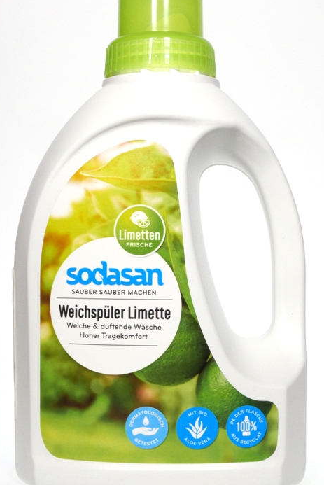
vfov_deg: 30.1
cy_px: 239
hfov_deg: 20.3
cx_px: 166
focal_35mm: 67
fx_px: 903
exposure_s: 1/80
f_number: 16
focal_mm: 26.3
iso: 1600
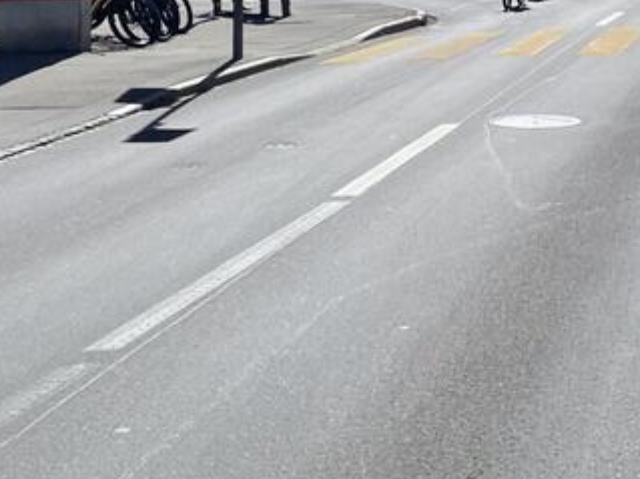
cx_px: 666
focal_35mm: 84
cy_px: -163
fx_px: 1552
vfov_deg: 16.5
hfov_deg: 22.3
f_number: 1.6
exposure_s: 1/5051
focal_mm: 4.2
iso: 32
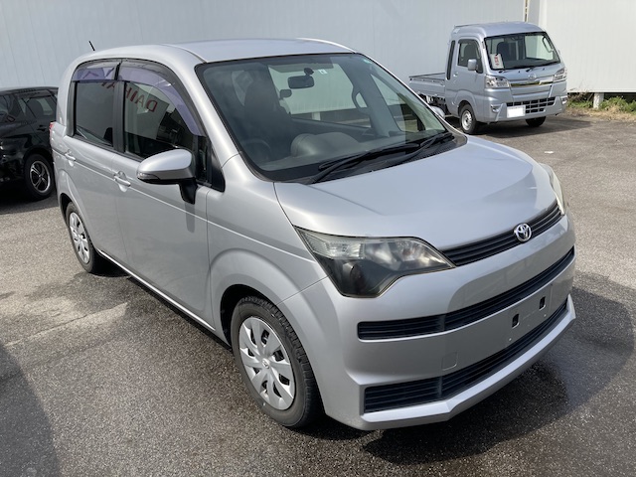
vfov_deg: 49.7
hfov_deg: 63.4
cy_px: 238
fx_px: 514
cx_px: 318
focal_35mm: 28
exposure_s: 1/1779
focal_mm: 3.99
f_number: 1.8
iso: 20
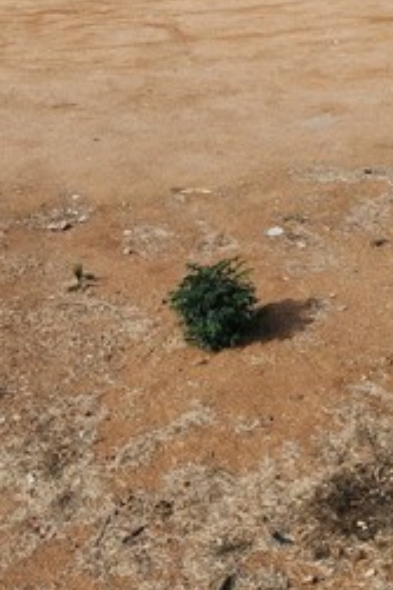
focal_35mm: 61
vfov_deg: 30.7
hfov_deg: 21.6
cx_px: 377
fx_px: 1000
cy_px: 9
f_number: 1.8
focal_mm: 6.4
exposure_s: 1/738
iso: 12
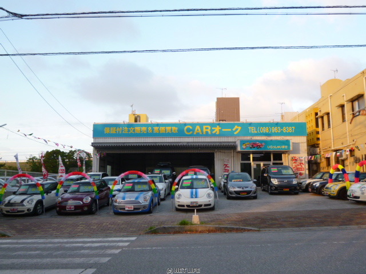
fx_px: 307
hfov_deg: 61.7
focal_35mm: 29
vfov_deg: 48.2
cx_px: 183
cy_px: 137
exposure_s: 1/160
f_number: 2.7
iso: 100
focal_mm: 5.2
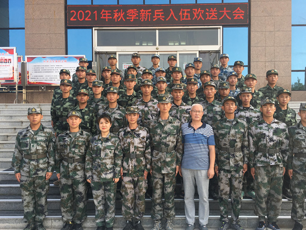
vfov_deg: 44.1
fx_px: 283
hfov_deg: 56.8
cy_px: 120
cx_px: 161
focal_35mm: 32
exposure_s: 1/333
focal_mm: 4.15
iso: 25
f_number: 2.2
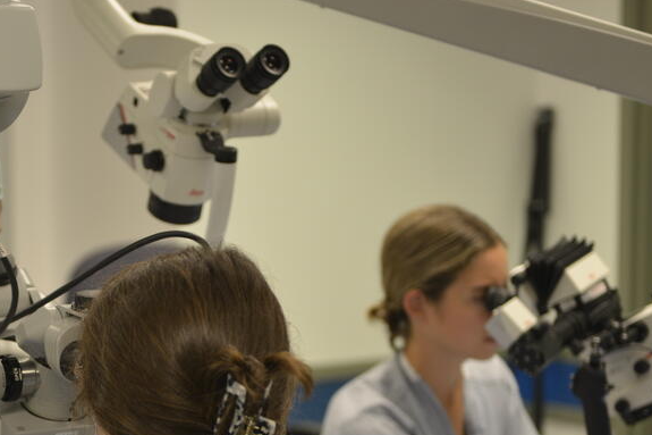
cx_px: 204
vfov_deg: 11.1
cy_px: 329
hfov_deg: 16.6
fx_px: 2227
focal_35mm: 123
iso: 500
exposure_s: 1/125
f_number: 2.8
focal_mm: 62
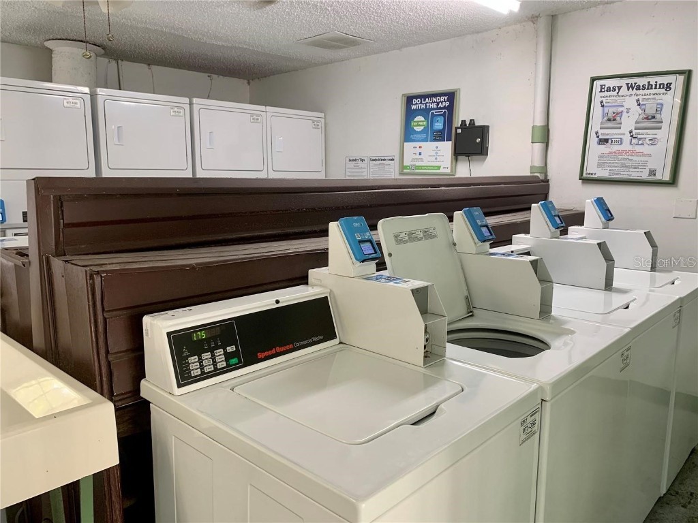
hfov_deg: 67.3
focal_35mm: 26
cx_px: 349
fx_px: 524
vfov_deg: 53.1
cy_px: 262
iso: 80
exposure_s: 1/60
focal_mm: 4.25
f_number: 1.8
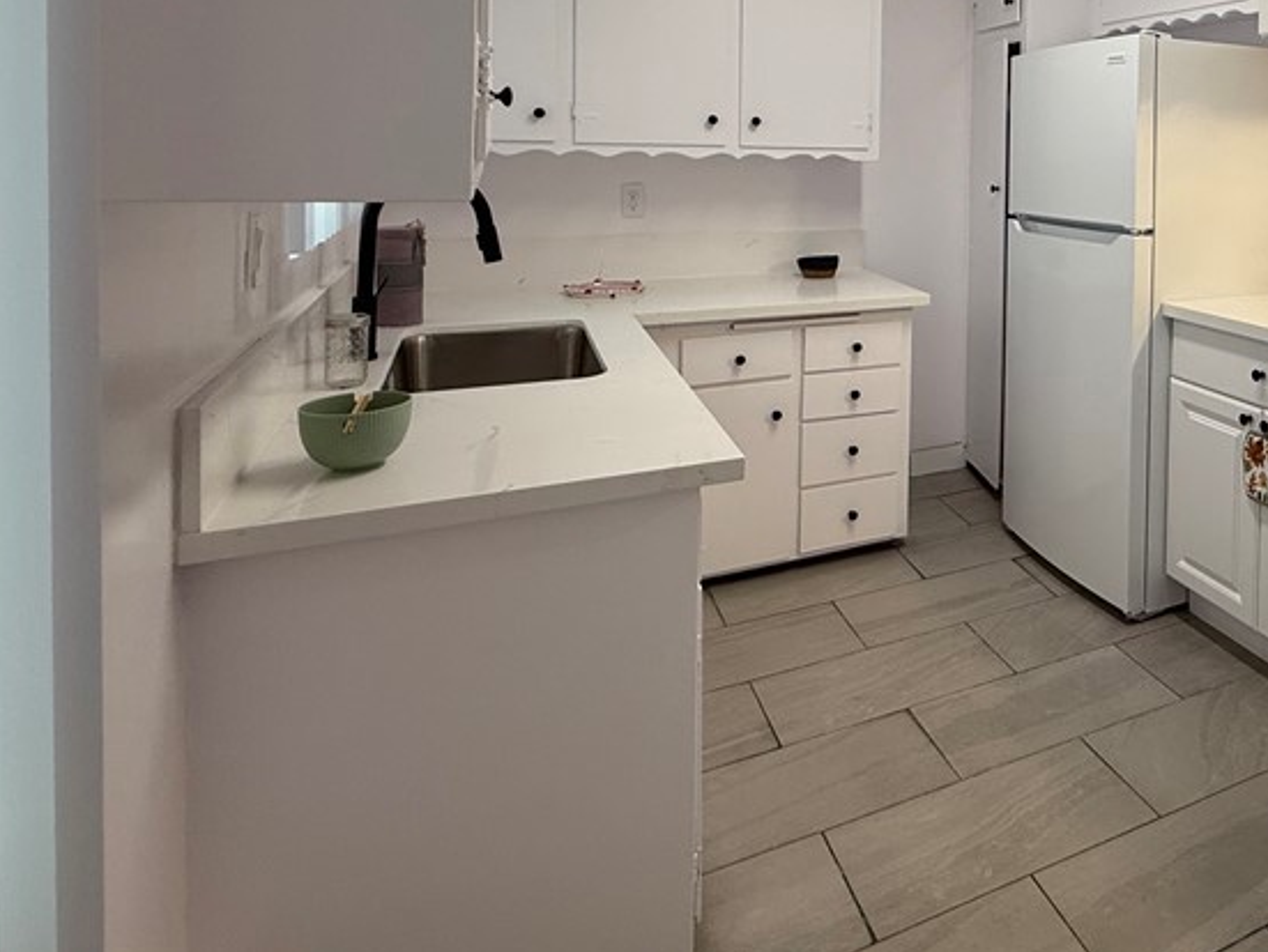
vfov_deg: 49.6
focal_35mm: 26
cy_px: 175
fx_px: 953
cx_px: 1047
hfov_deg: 60.7
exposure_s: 1/120
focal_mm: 2.22
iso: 125
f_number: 2.2
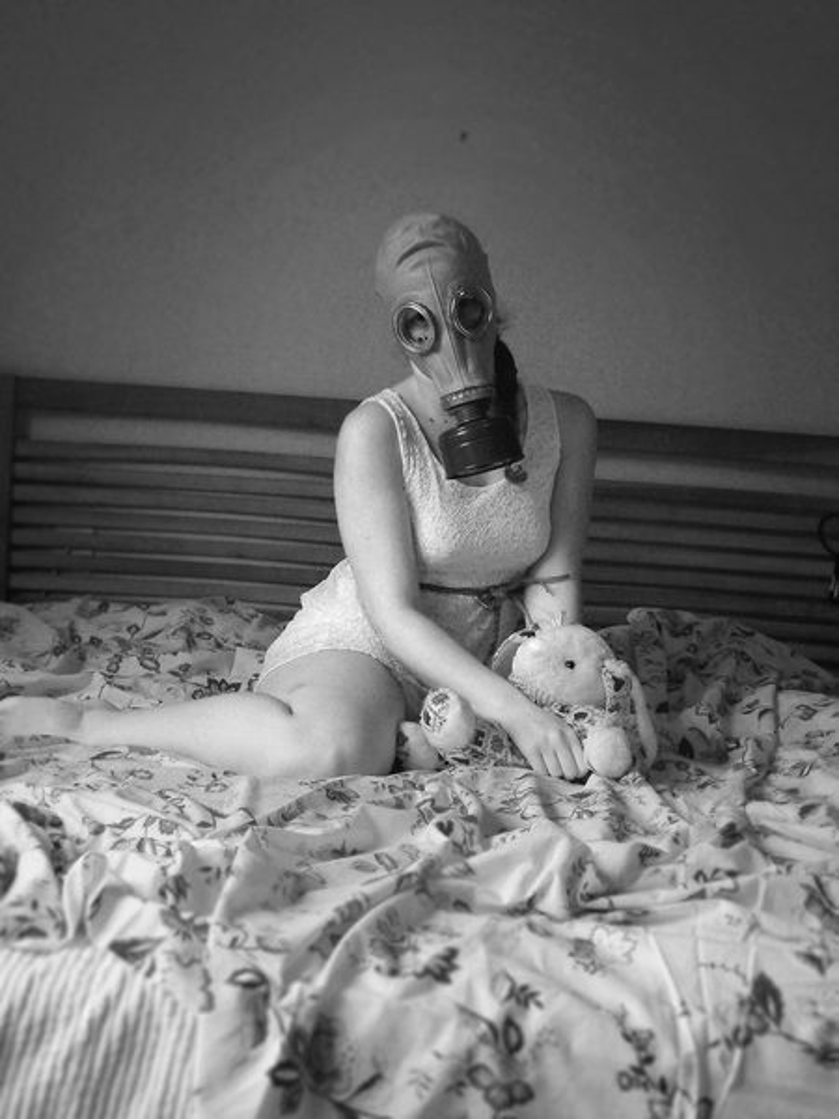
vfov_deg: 40.4
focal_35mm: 47
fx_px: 1519
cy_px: 560
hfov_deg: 30.9
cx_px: 420
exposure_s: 1/60
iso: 200
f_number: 3.2
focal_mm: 8.5
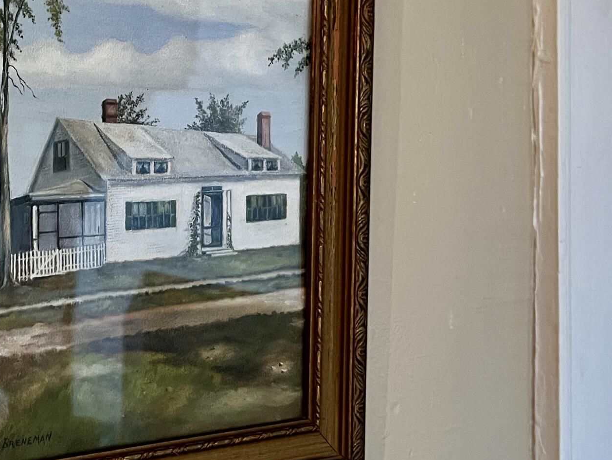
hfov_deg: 30.0
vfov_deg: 23.6
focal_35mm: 62
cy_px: 180
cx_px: 69
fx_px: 1096
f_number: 1.5
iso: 320
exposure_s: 1/60
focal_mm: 5.7
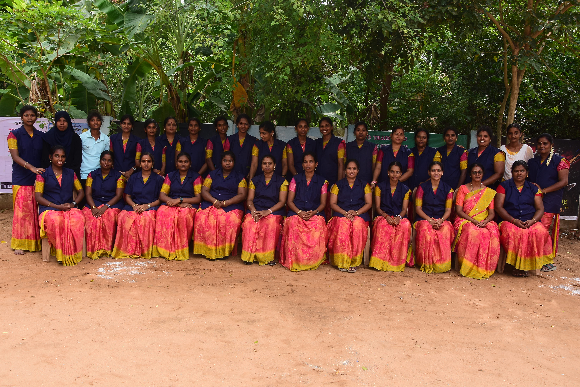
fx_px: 435
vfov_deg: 47.9
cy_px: 194
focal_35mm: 27
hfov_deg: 67.4
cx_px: 290
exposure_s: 1/125
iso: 320
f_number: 8
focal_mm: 18
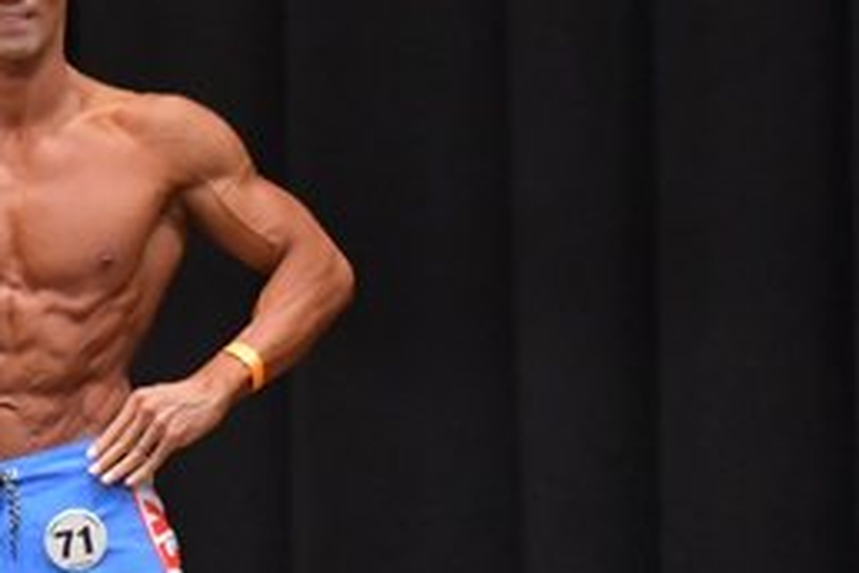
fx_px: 16129
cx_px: -15
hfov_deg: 3.0
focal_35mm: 676
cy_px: 586
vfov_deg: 2.0
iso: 6400
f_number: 5.6
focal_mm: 150
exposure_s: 1/400
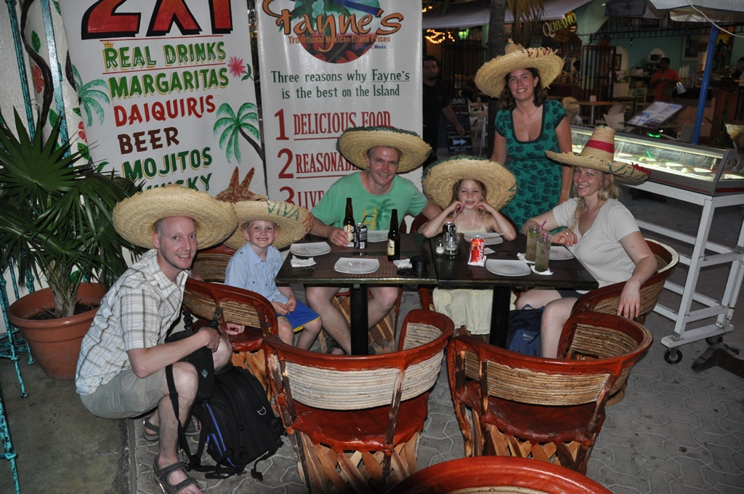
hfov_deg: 67.4
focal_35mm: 27
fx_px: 557
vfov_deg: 47.8
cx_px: 372
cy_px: 247
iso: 800
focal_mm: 18
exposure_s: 1/60
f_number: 3.5
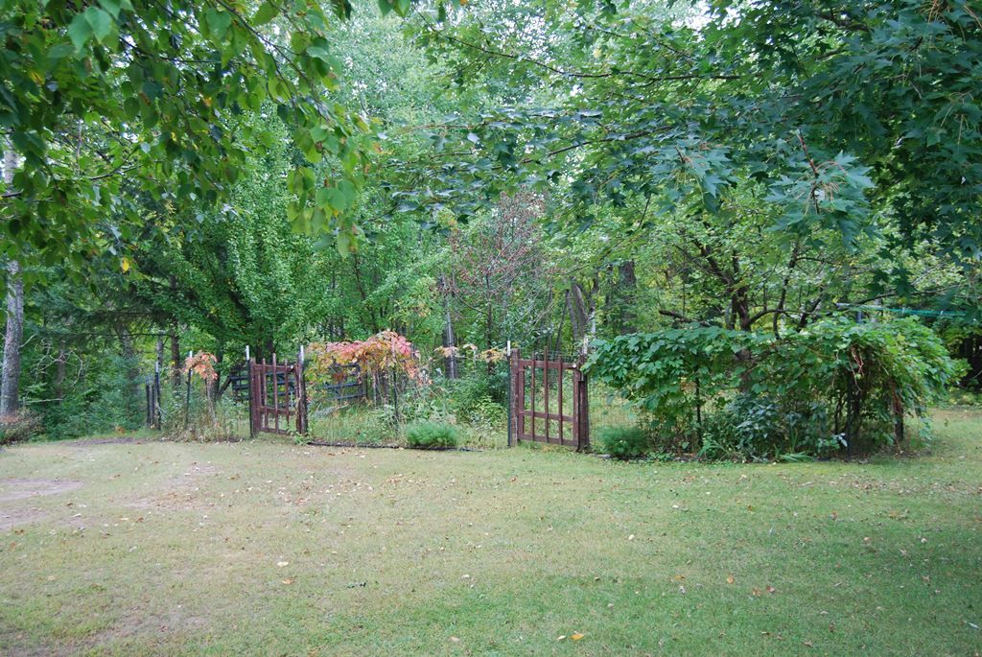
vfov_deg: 40.1
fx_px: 901
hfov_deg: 57.2
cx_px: 491
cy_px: 328
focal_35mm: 33
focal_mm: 22
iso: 200
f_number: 5
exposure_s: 1/100
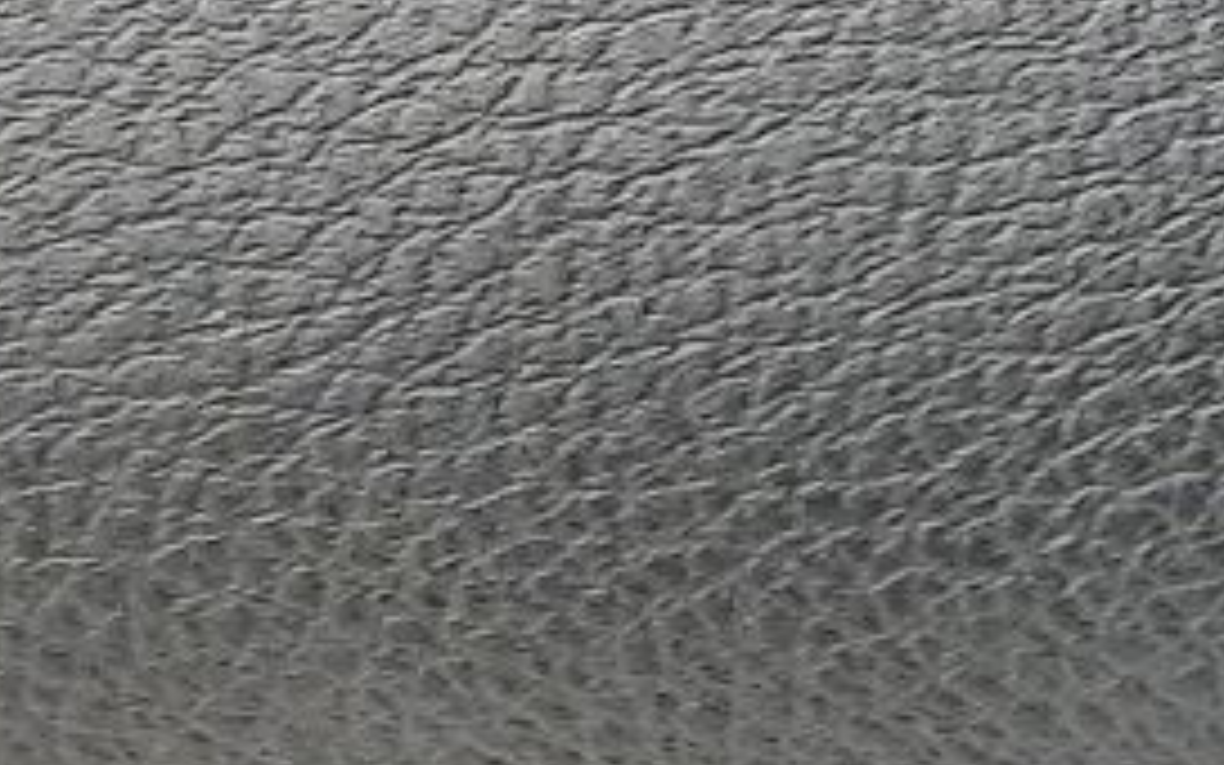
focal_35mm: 117
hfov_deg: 14.2
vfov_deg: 10.3
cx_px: 2632
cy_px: -756
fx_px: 3903
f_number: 2
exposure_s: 1/33
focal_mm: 4.6
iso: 320
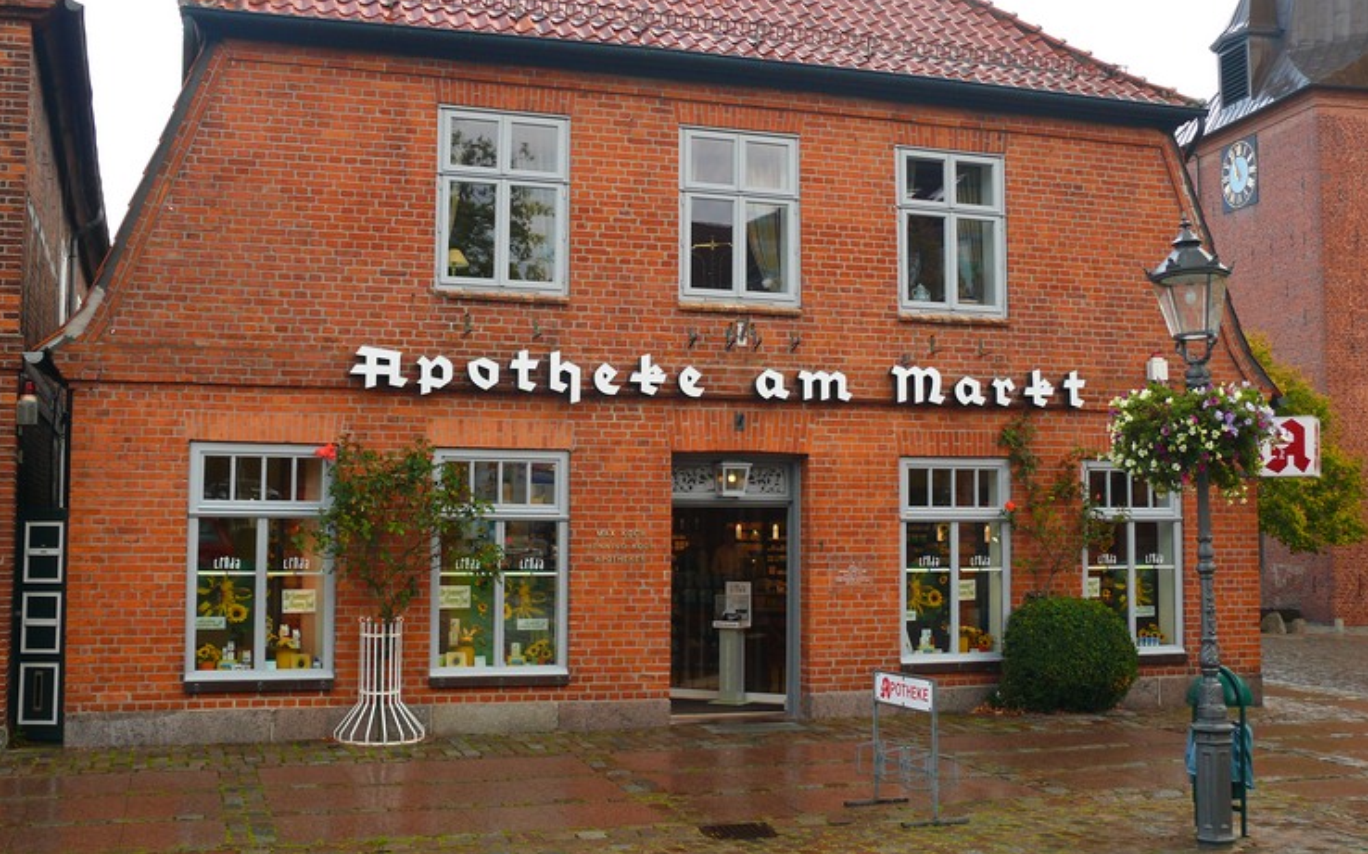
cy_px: 369
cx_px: 691
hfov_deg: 47.2
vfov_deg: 30.5
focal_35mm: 42
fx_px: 1566
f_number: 2.8
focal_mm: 8.2
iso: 100
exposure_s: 1/100
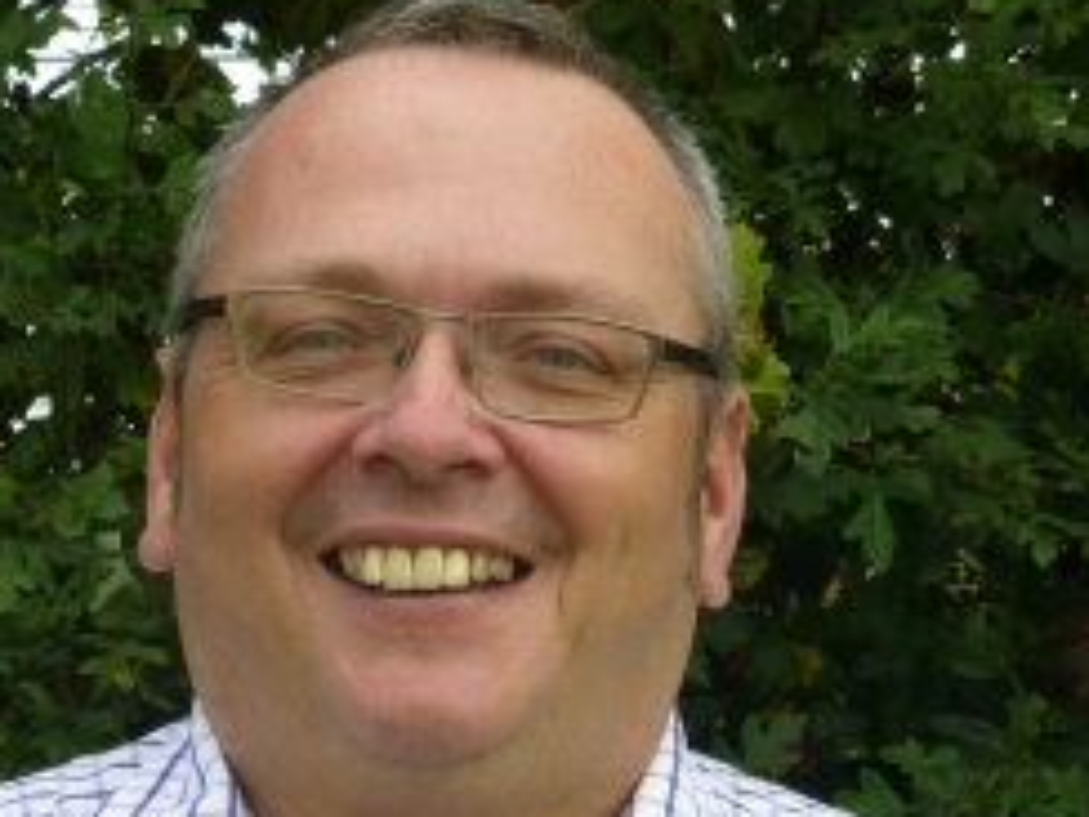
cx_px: 326
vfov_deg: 7.9
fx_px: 5914
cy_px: 621
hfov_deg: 10.5
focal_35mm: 188
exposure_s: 1/400
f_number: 5.3
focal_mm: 18.2
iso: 400
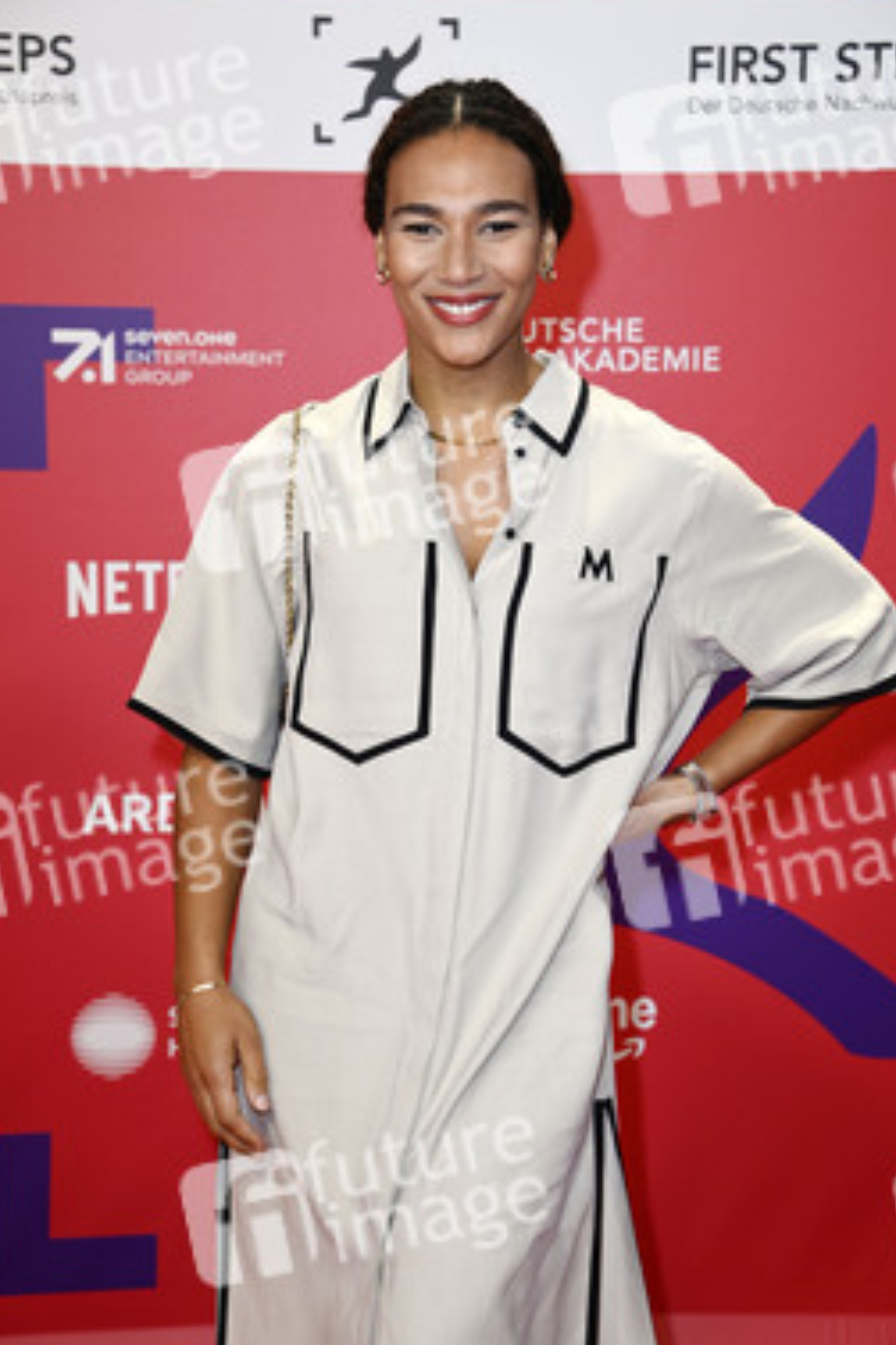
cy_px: 667
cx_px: 468
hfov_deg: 15.7
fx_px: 3251
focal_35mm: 87
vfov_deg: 23.4
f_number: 5.6
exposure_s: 1/250
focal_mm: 82
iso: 640
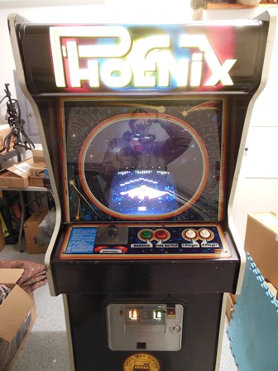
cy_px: 186
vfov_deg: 69.4
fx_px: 268
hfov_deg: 54.9
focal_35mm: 25
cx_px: 139
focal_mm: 4.5
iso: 400
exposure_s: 1/3
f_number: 3.2
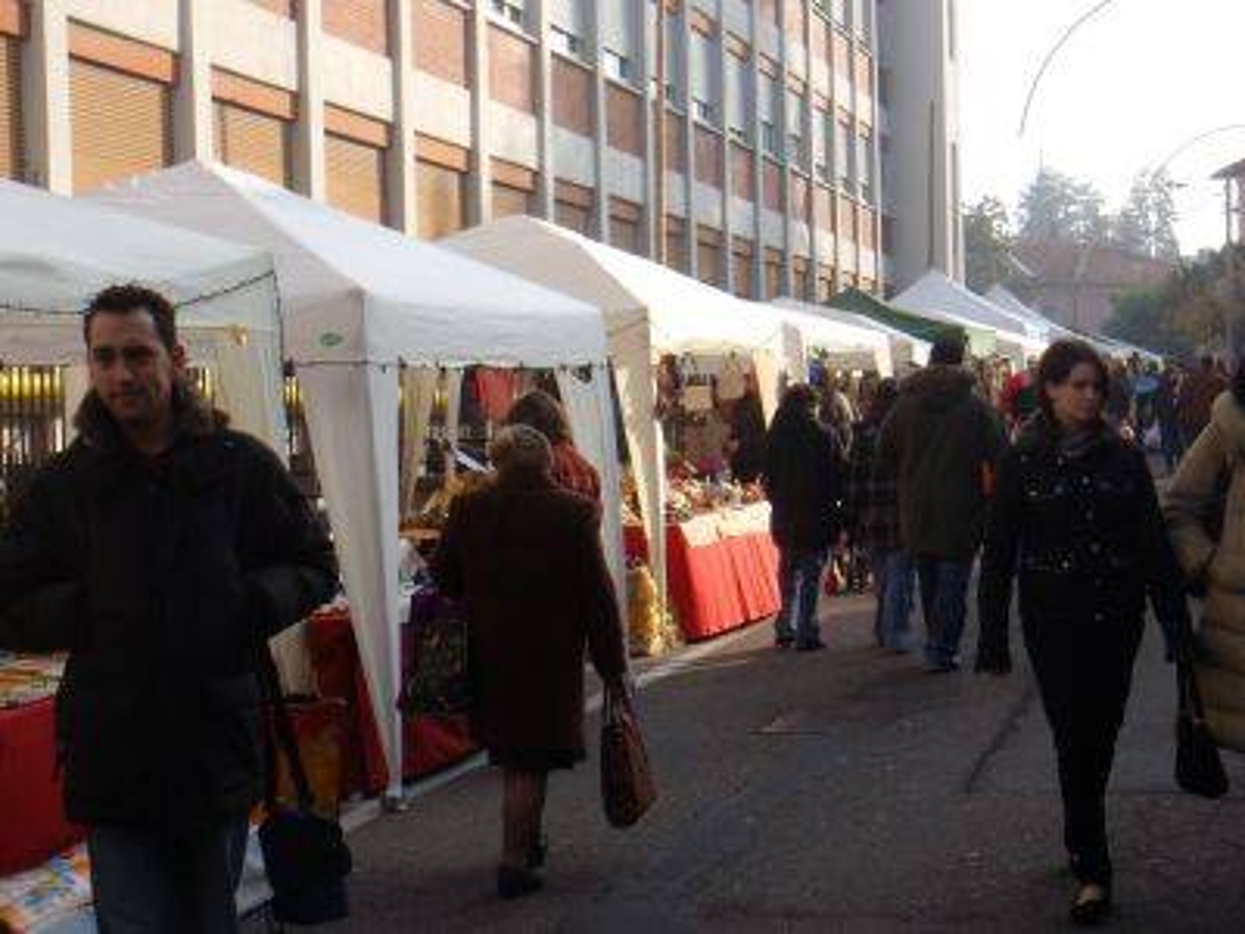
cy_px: 467
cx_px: 622
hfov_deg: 32.2
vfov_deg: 24.4
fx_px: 2158
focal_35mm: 60
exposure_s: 1/204
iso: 64
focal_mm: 10
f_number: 6.1
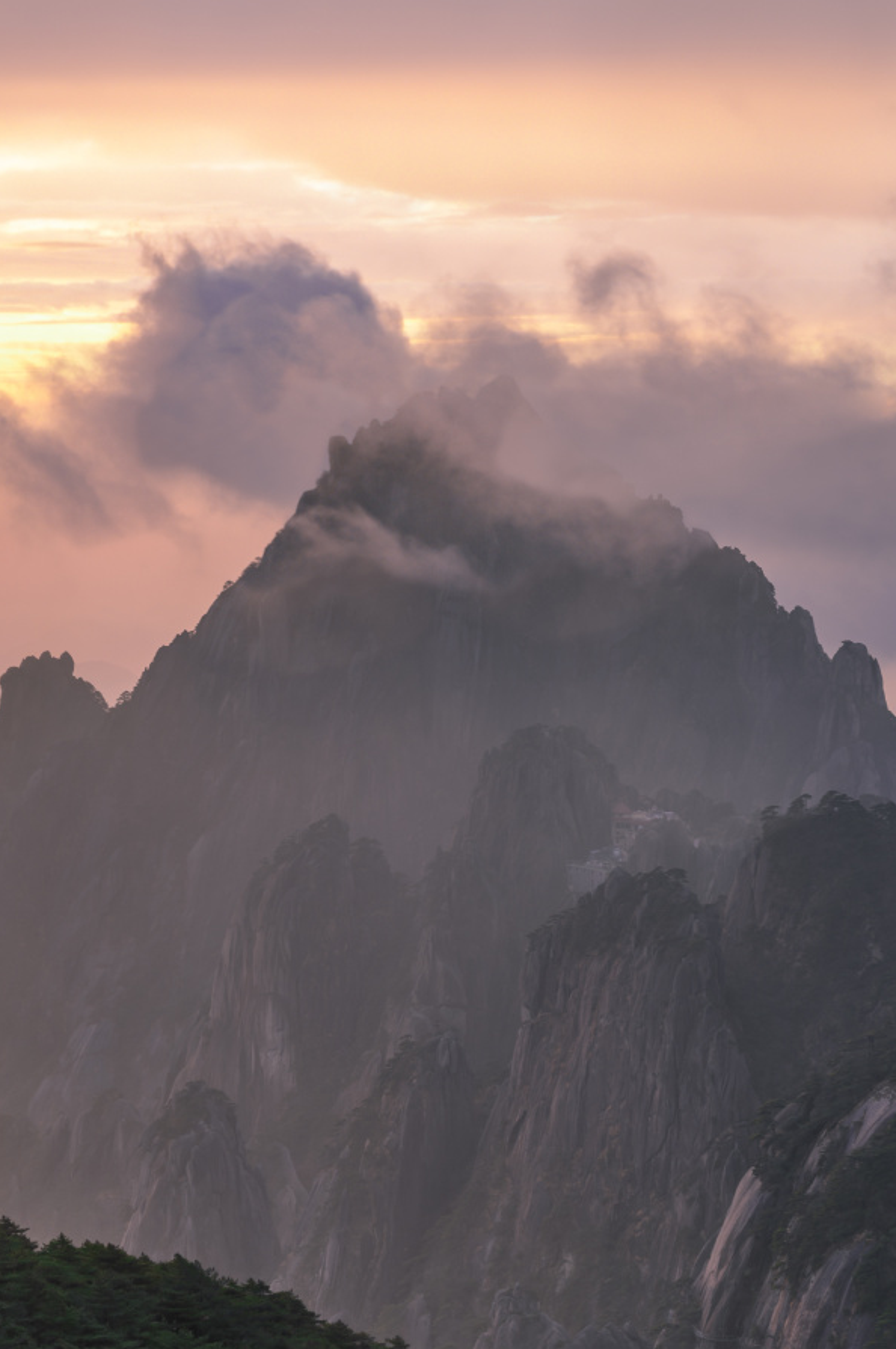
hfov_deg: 14.5
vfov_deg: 21.7
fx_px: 3517
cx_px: 451
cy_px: 747
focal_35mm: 94
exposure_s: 1/20
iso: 100
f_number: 9
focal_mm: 70
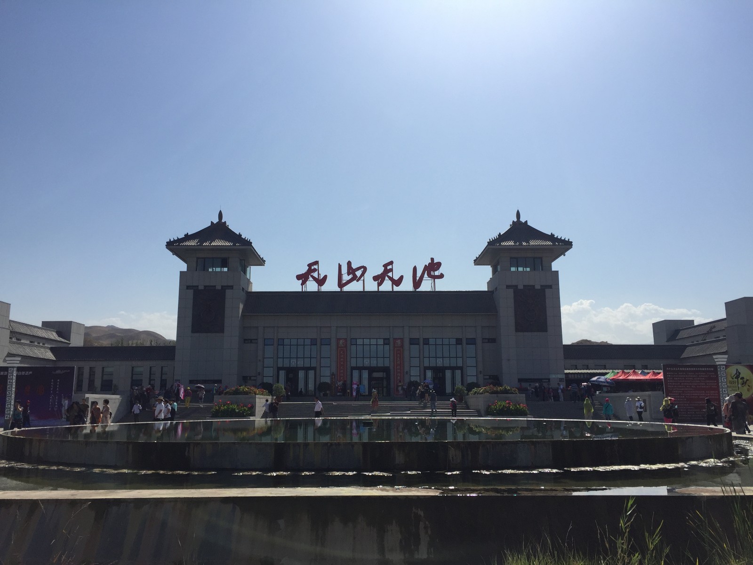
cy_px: 282
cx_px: 376
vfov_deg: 48.2
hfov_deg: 61.7
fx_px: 631
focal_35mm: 29
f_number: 2.2
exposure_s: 1/4405
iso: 32
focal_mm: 4.15
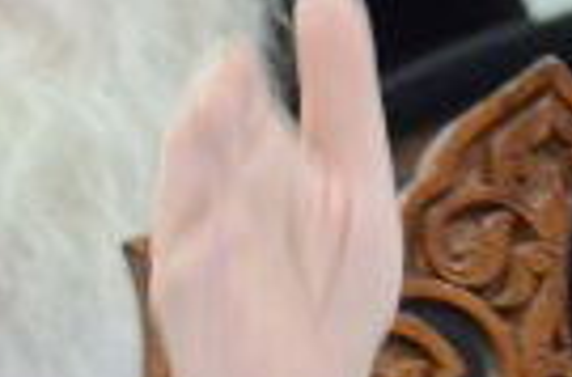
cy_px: 517
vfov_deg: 1.0
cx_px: 1013
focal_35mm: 1426
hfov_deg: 1.5
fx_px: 22575
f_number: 5.6
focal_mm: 125
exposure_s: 1/50
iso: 4000
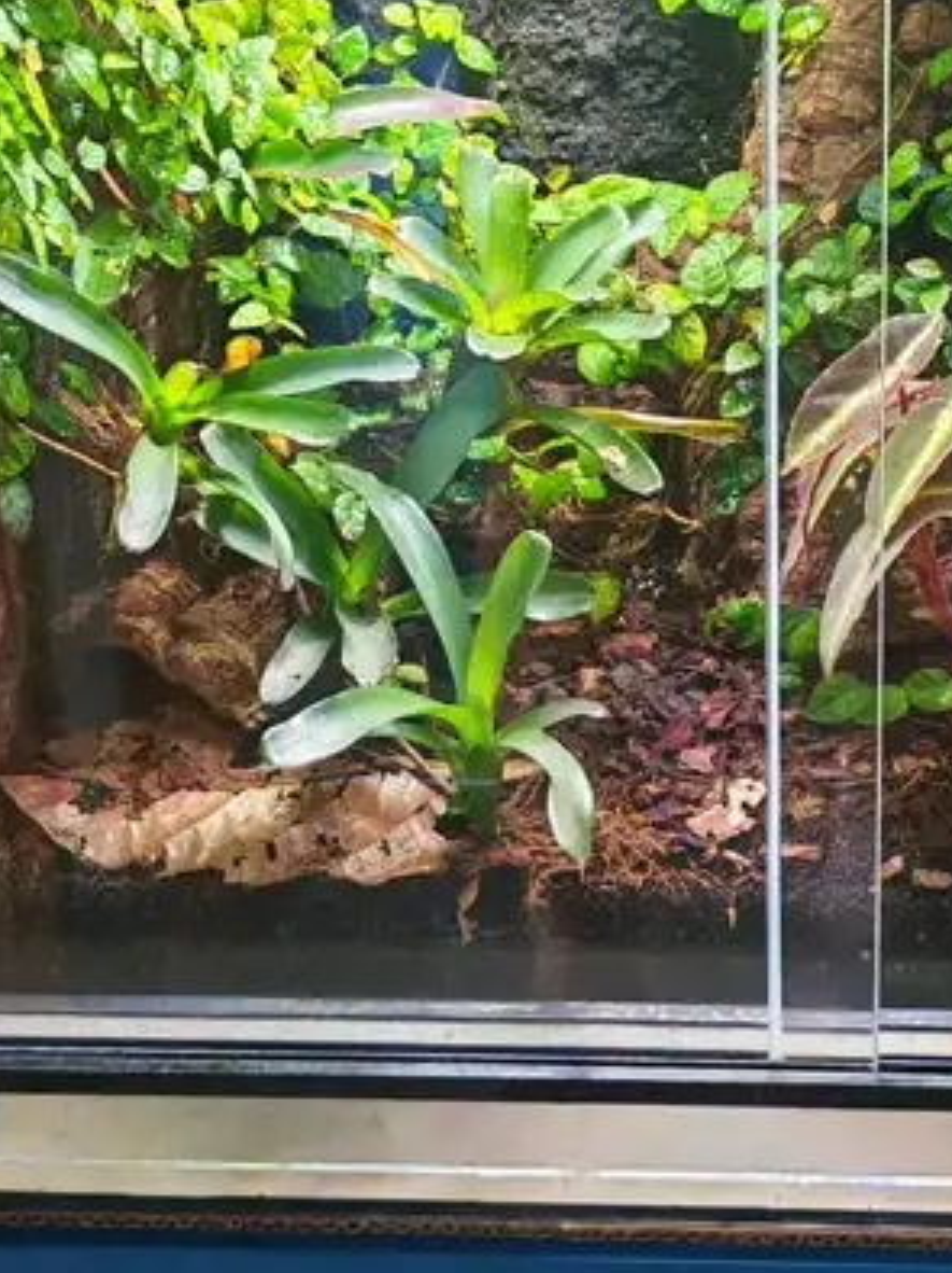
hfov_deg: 16.7
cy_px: 155
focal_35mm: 88
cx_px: 726
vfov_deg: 21.8
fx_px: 3230
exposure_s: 1/120
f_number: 1.6
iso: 160
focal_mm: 5.4
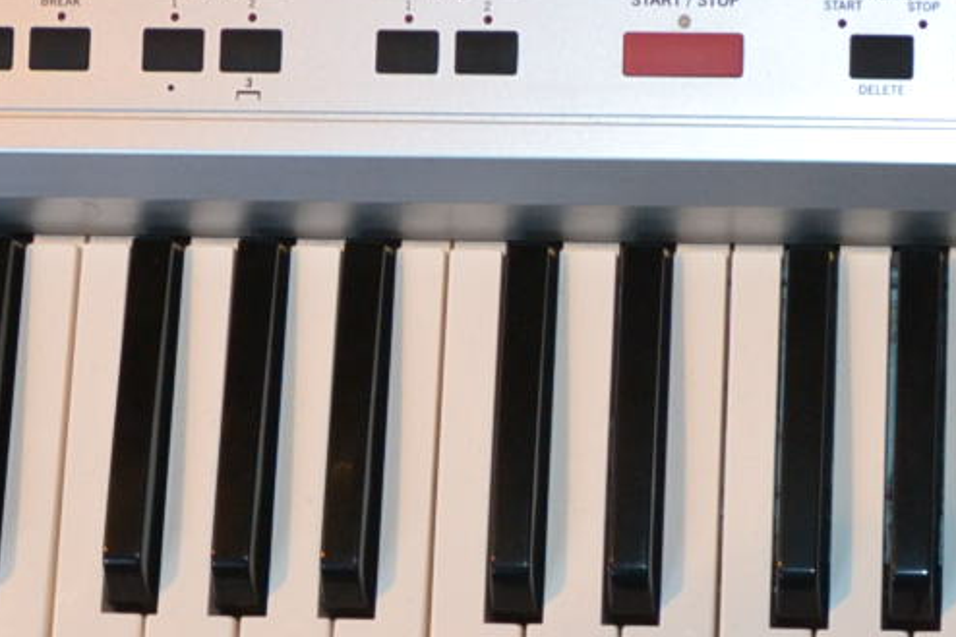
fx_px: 3345
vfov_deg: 10.9
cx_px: 805
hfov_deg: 16.1
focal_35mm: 126
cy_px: 298
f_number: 3.5
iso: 640
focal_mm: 18
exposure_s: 1/30
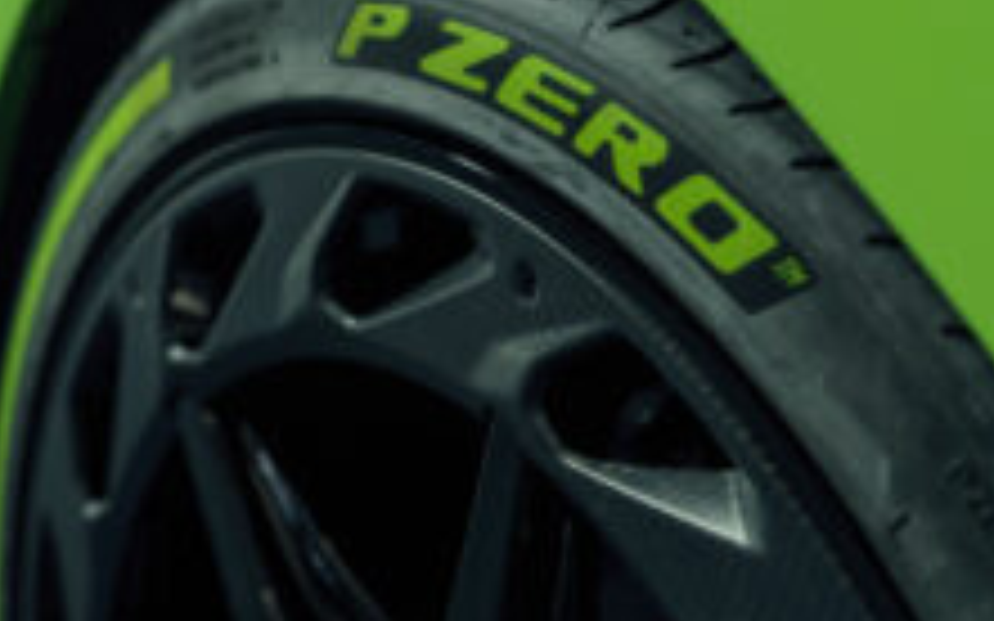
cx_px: 247
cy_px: 279
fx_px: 2302
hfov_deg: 24.1
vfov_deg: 15.4
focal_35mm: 85
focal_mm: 48
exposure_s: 1/30
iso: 800
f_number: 4
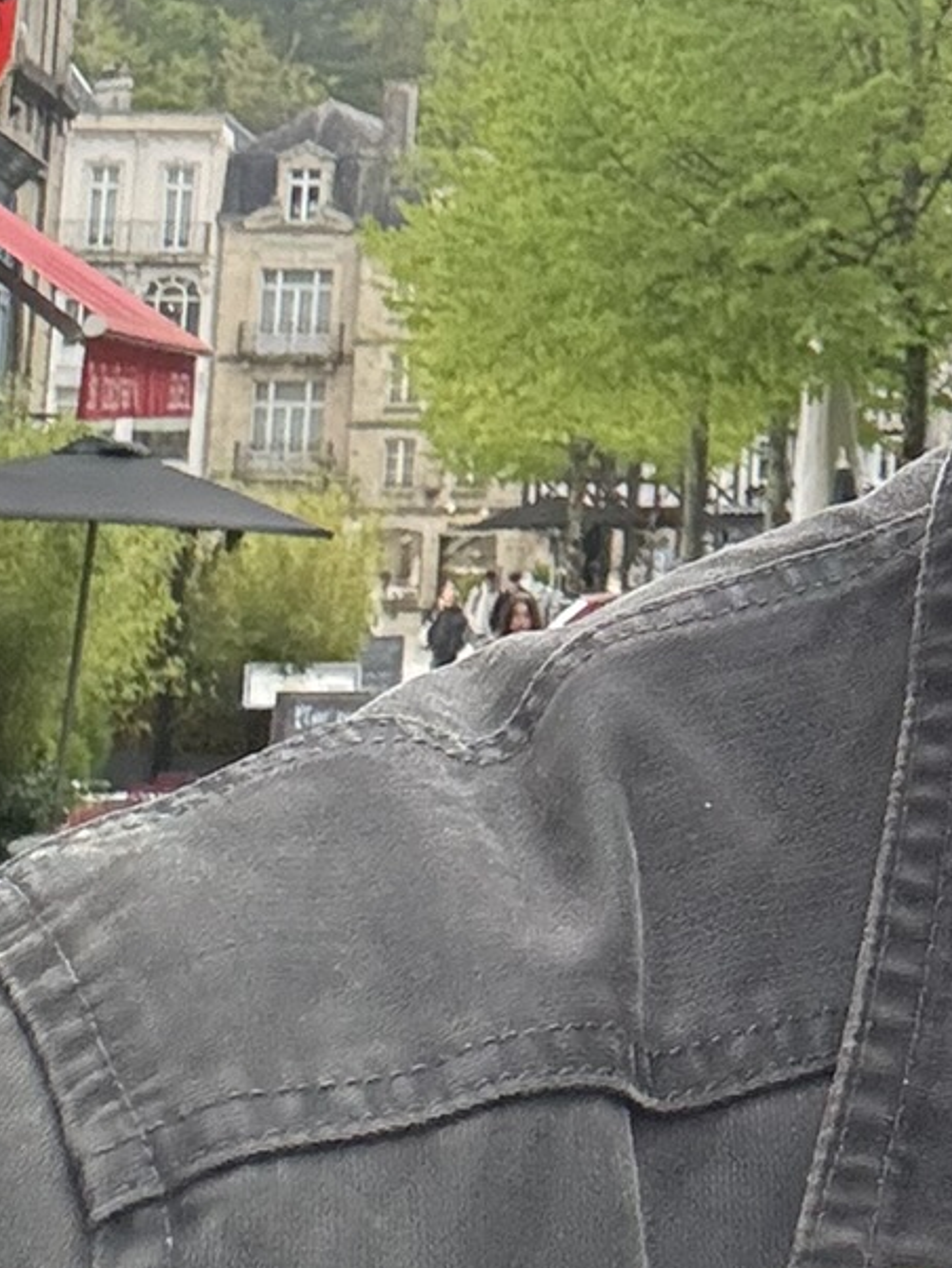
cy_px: -217
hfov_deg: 13.8
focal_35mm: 102
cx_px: 1363
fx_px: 3738
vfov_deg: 18.3
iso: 32
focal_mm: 2.69
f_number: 1.9
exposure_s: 1/121
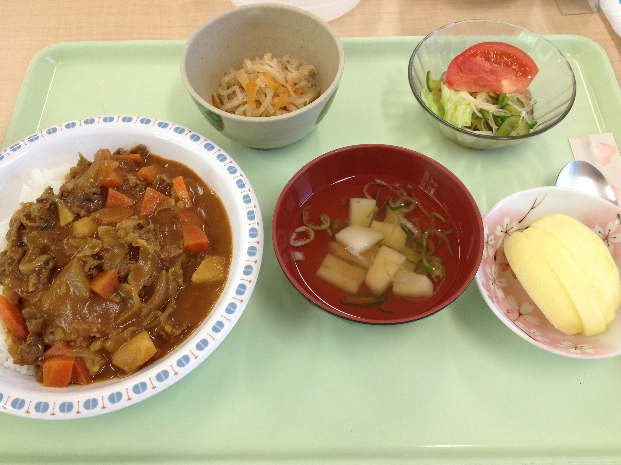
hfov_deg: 52.6
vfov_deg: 40.7
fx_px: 628
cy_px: 232
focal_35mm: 35
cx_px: 310
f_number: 2.4
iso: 80
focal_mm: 4.28
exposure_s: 1/60
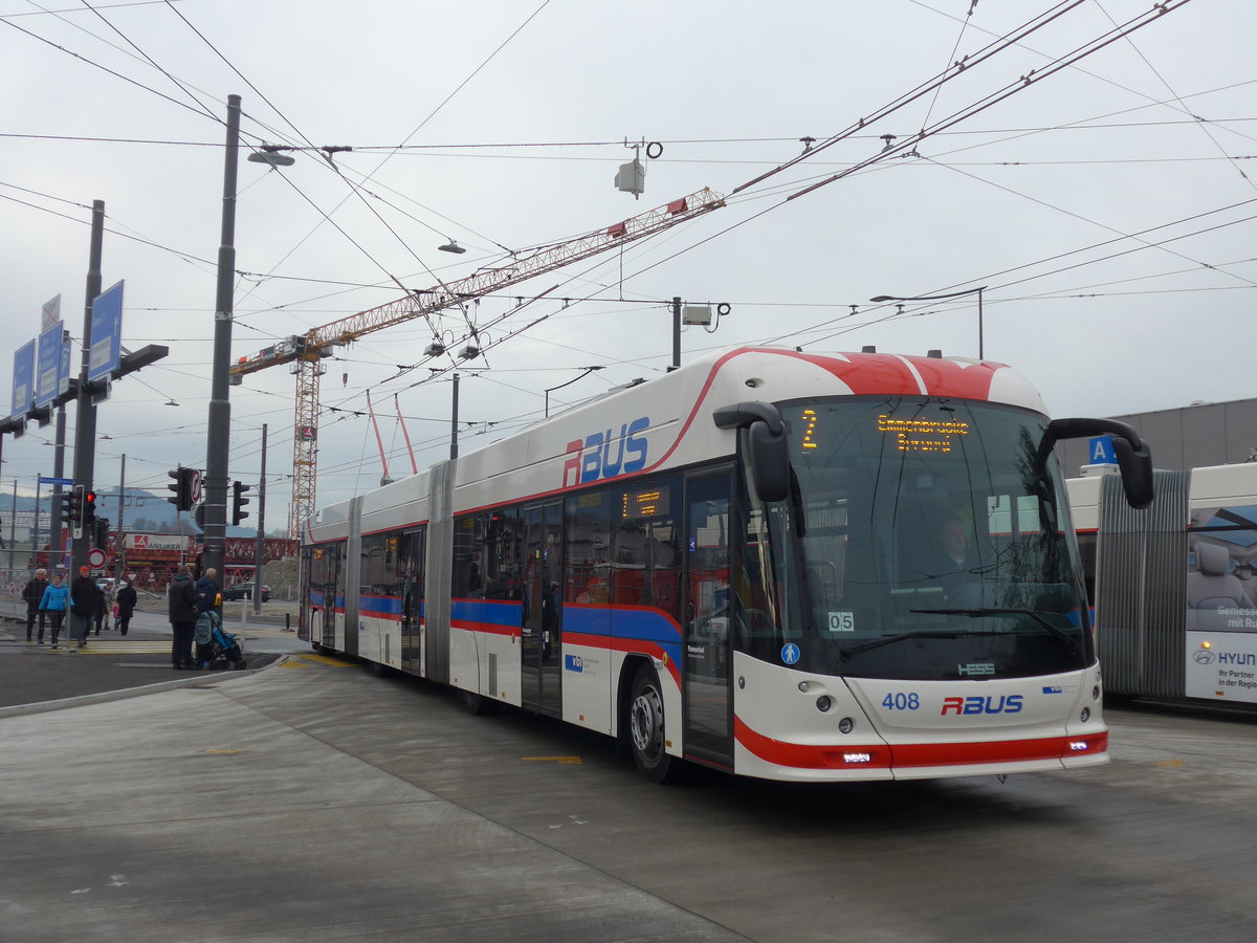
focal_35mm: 39
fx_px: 1416
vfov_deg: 36.8
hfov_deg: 47.9
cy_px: 472
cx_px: 628
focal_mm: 8
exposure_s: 1/500
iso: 80
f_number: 2.8
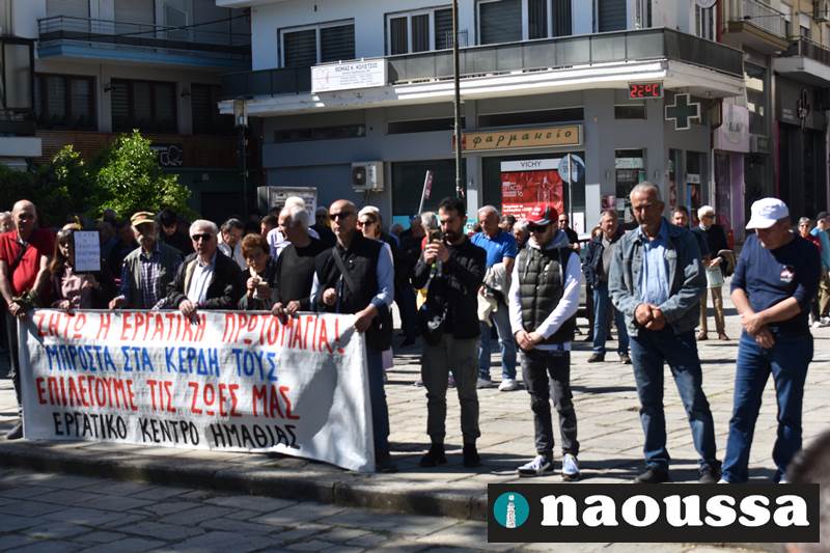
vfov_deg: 21.6
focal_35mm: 63
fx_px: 1452
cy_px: 276
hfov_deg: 31.9
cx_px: 415
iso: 100
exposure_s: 1/250
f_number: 8
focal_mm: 42
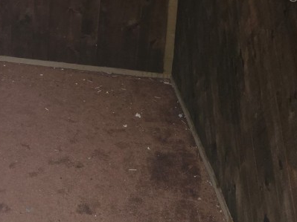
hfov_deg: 29.7
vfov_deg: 23.7
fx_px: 506
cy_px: -4
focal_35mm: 59
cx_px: -22
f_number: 1.7
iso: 250
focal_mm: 6.25
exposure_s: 1/12
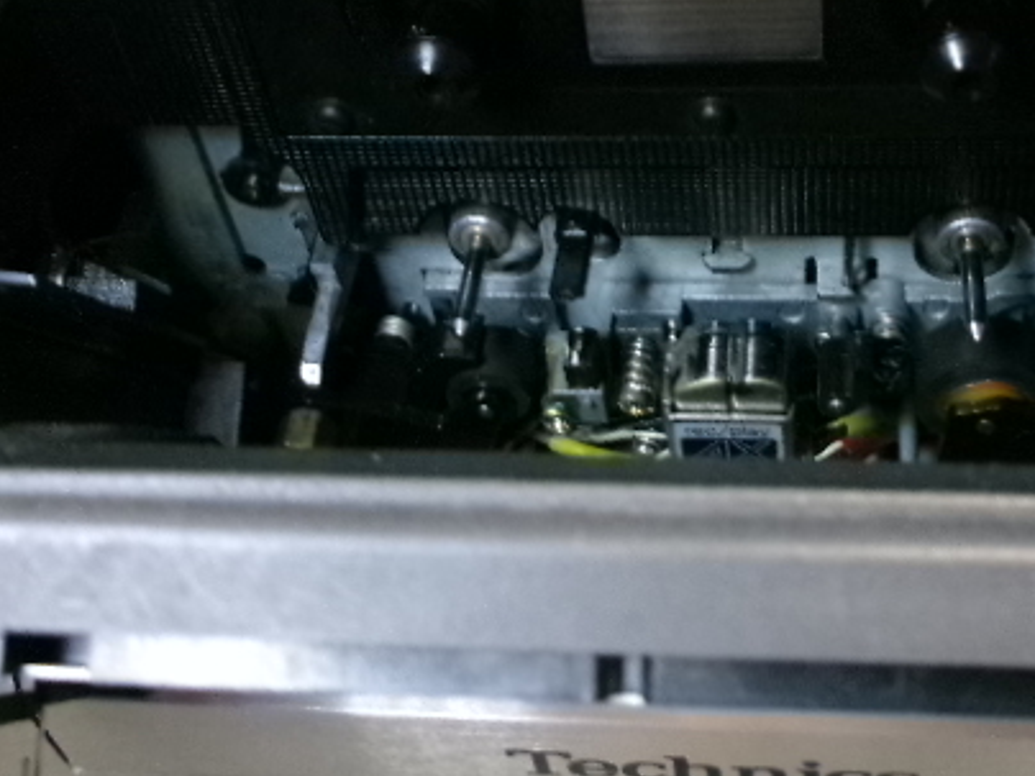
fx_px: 1704
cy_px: 254
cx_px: 625
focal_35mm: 57
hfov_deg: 33.7
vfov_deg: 25.5
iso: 800
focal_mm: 6.4
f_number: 4.5
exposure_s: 1/34
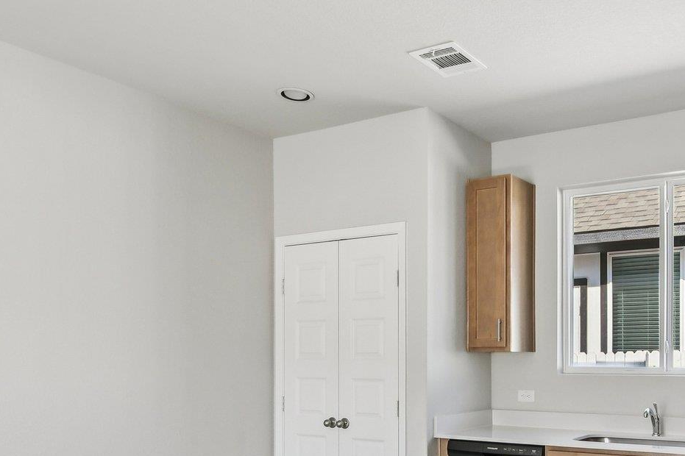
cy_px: 331
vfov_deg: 39.1
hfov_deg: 54.1
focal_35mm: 33
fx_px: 628
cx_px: 528
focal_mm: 10
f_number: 8
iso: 400
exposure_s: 1/100
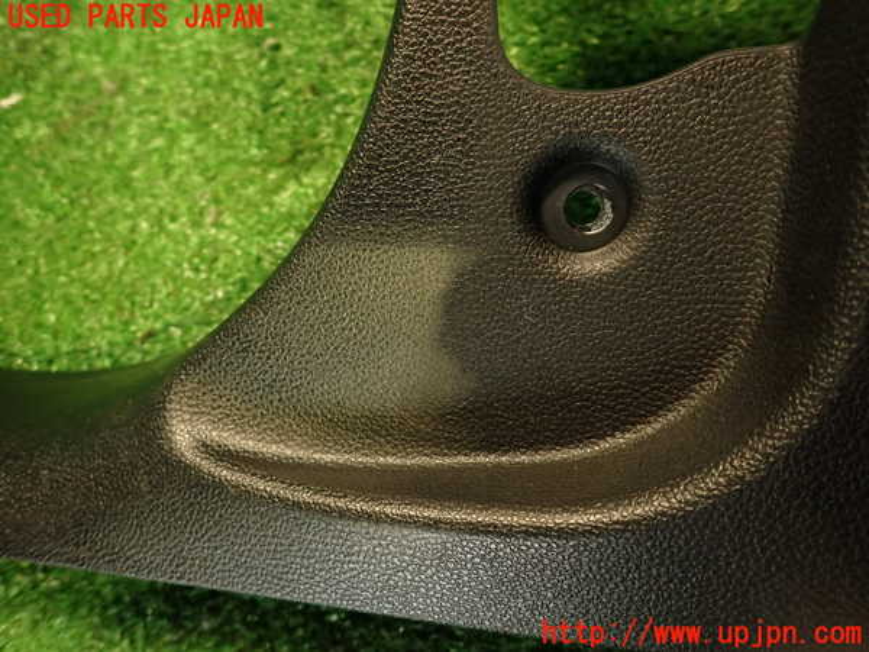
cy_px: 326
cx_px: 434
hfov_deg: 69.4
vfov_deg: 54.9
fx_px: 628
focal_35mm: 25
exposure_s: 1/30
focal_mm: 4.5
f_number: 2
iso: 500
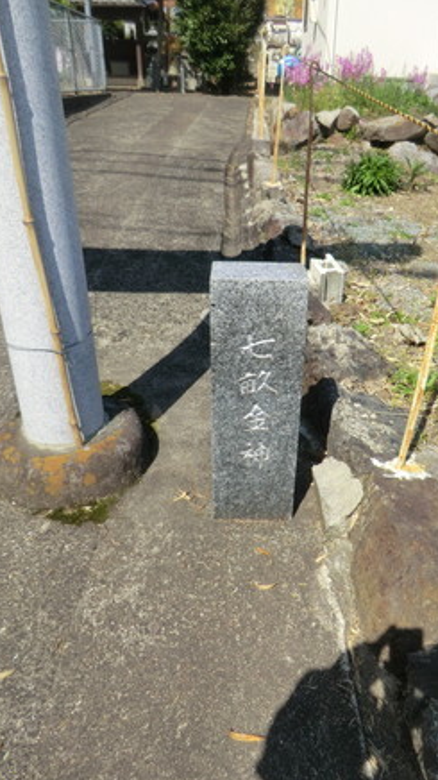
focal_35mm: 27
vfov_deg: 69.9
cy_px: 399
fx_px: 558
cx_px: 261
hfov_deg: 42.7
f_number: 3.2
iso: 80
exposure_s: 1/1000
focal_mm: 4.3
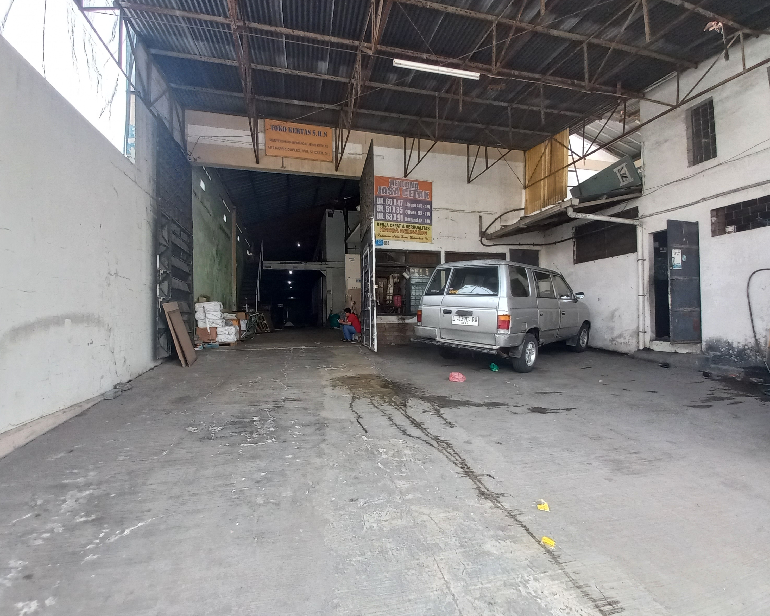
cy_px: 307
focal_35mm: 14
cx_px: 363
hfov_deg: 100.6
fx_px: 319
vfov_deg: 88.0
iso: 80
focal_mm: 1.42
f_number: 2.2
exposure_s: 1/100
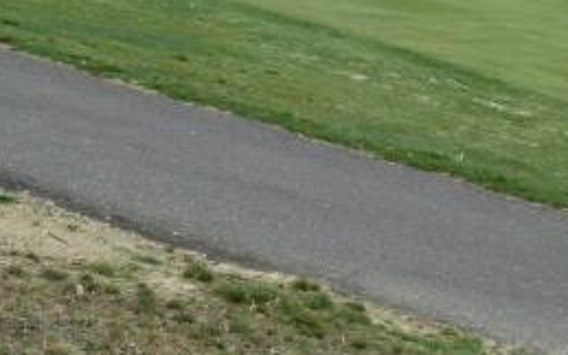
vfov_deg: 9.6
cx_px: 349
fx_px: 2106
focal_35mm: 136
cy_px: -9
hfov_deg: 15.3
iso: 80
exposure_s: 1/320
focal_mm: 8.5
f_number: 3.8
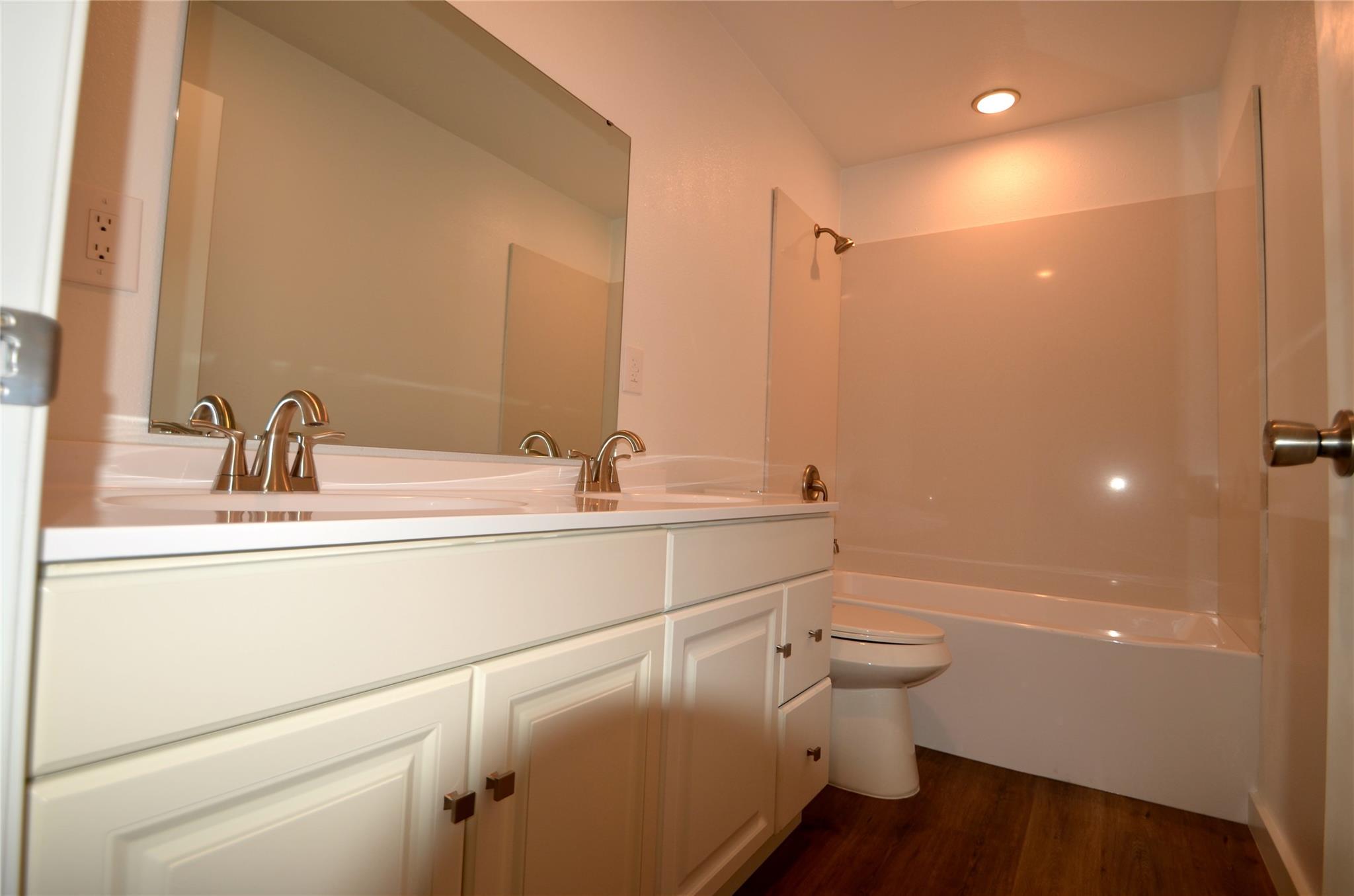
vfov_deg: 69.4
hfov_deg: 92.6
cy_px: 448
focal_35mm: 17
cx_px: 677
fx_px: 647
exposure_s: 1/60
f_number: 3.5
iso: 100
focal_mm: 11.5
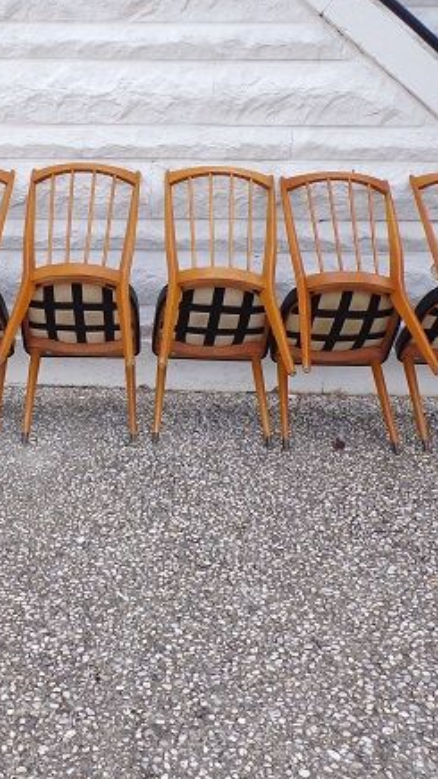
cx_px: 145
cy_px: 397
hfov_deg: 32.5
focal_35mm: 36
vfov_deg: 55.3
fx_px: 744
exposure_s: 1/150
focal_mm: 4.3
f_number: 4.3
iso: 80
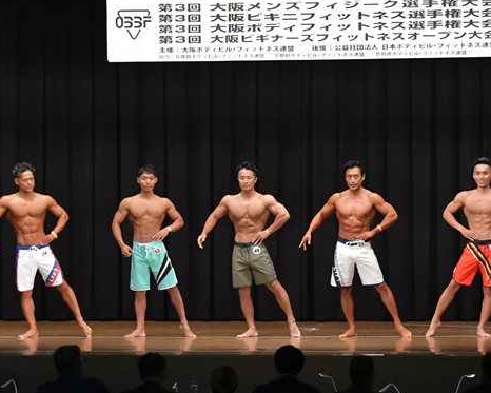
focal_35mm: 145
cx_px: 310
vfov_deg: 10.7
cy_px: 225
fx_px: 2108
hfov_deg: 13.3
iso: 6400
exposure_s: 1/400
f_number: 5.6
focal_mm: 62
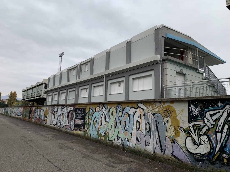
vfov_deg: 53.1
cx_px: 115
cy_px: 86
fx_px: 173
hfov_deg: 67.3
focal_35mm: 26
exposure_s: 1/121
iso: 32
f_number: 1.8
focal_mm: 4.25
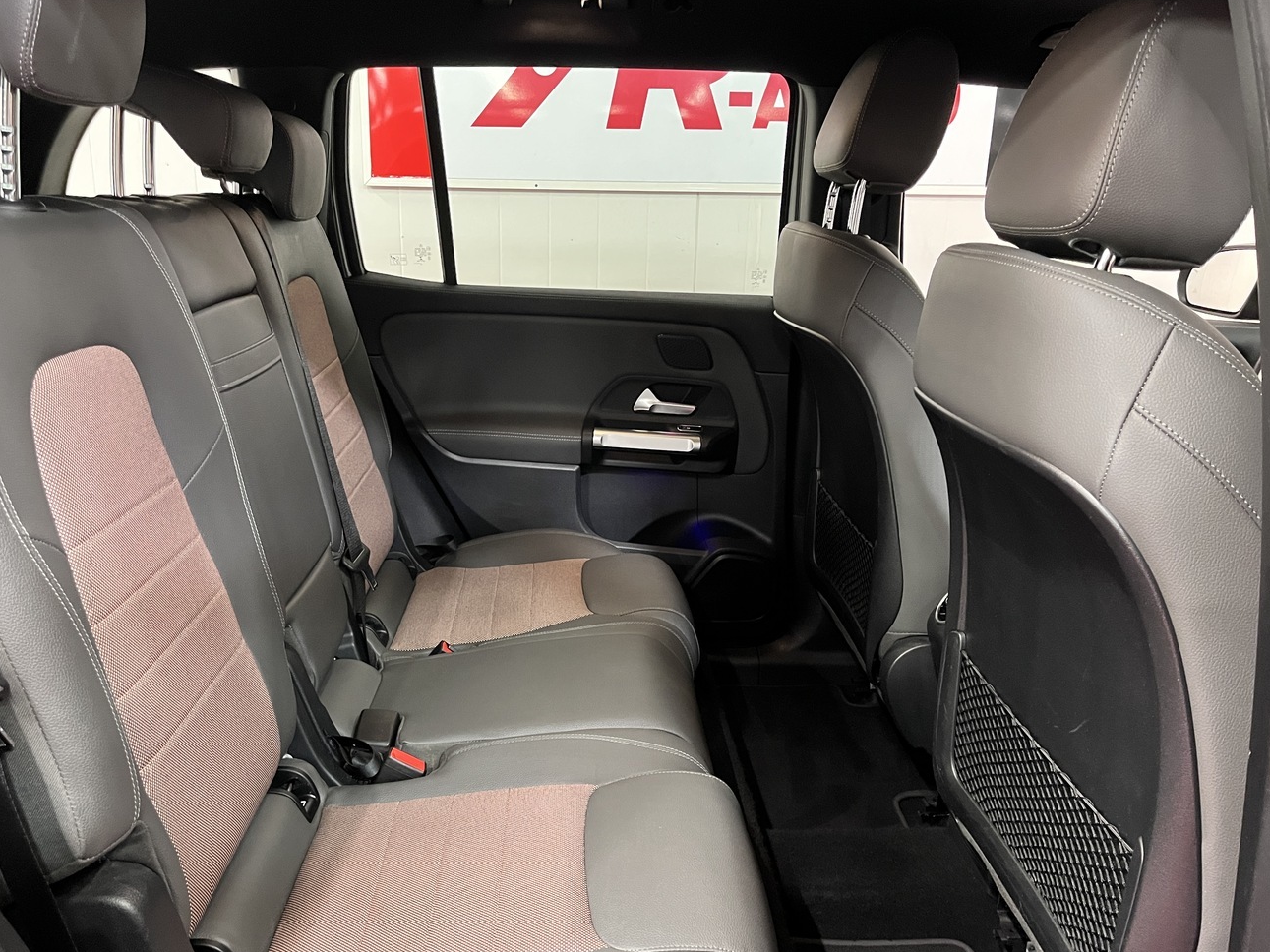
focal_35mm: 29
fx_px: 1064
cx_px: 596
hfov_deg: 61.6
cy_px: 510
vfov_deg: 48.2
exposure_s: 1/40
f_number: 1.6
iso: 400
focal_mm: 5.1
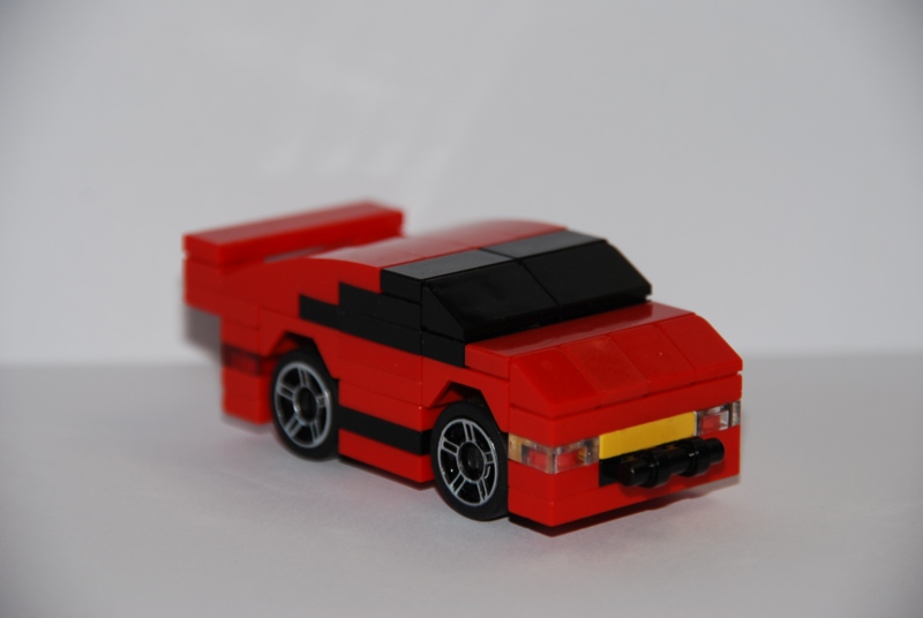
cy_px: 309
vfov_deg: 4.6
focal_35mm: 300
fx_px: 7703
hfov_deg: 6.9
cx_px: 462
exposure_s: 1/60
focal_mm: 200
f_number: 6.3
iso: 200
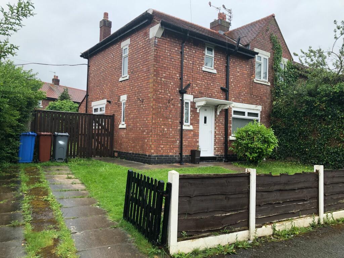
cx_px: 172
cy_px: 129
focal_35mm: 28
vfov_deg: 49.7
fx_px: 278
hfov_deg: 63.4
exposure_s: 1/147
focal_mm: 3.99
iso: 20
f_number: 1.8
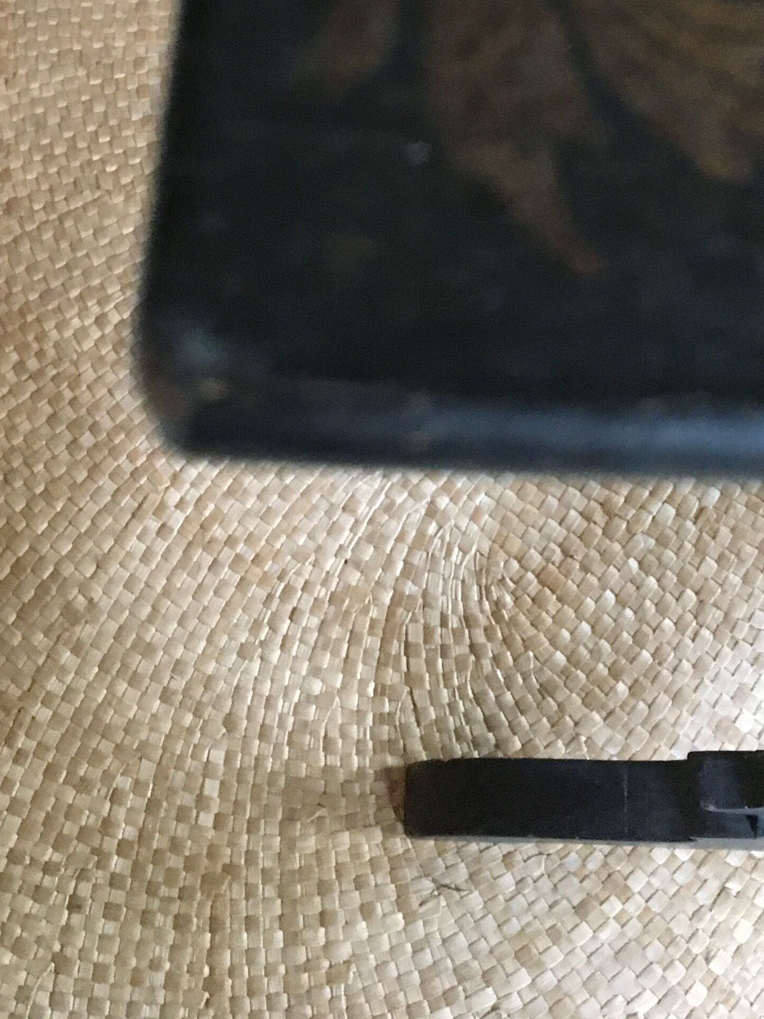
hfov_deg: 23.9
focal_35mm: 61
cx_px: 521
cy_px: -23
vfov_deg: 29.4
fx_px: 1795
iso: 200
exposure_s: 1/17
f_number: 2.2
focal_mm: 4.15
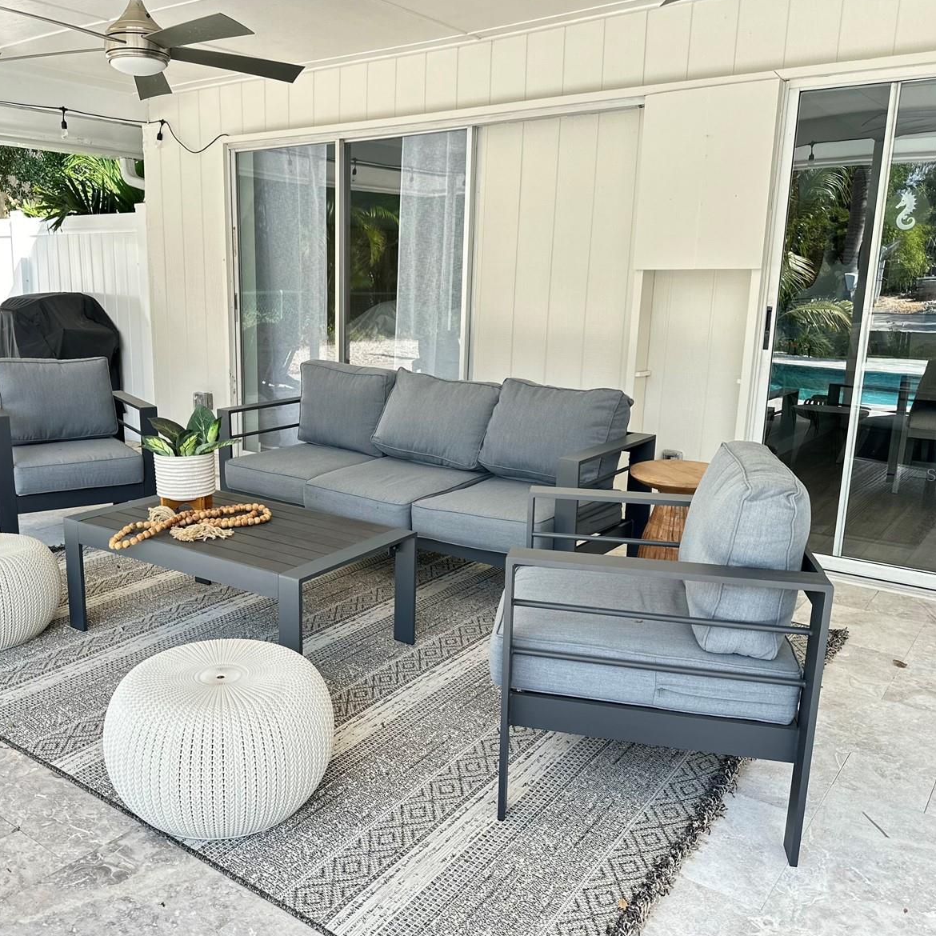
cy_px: 474
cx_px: 362
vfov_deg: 55.6
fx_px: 887
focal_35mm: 29
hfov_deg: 55.1
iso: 80
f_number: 1.78
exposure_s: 1/381
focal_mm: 6.86
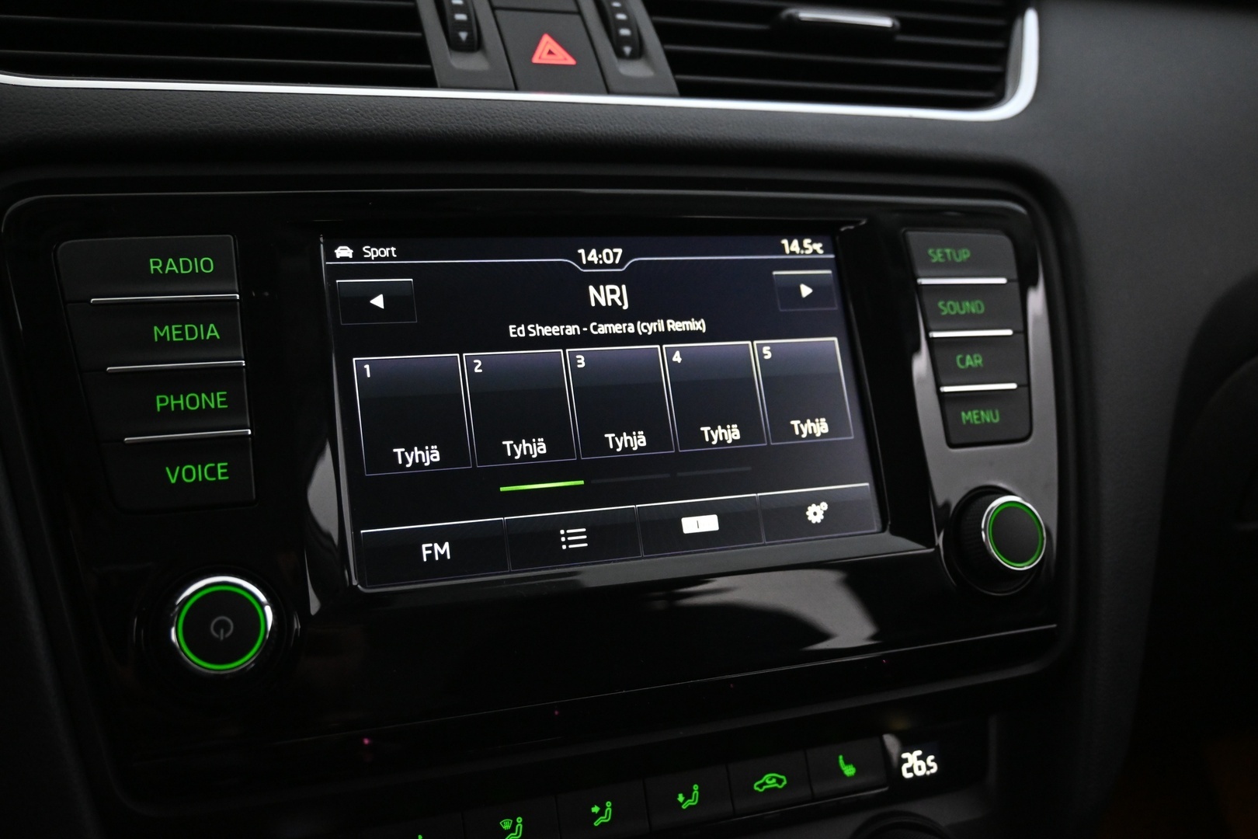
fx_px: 1205
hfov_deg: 55.1
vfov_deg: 38.4
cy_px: 420
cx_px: 629
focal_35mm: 34
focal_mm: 23
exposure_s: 1/40
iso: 3200
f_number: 4.2
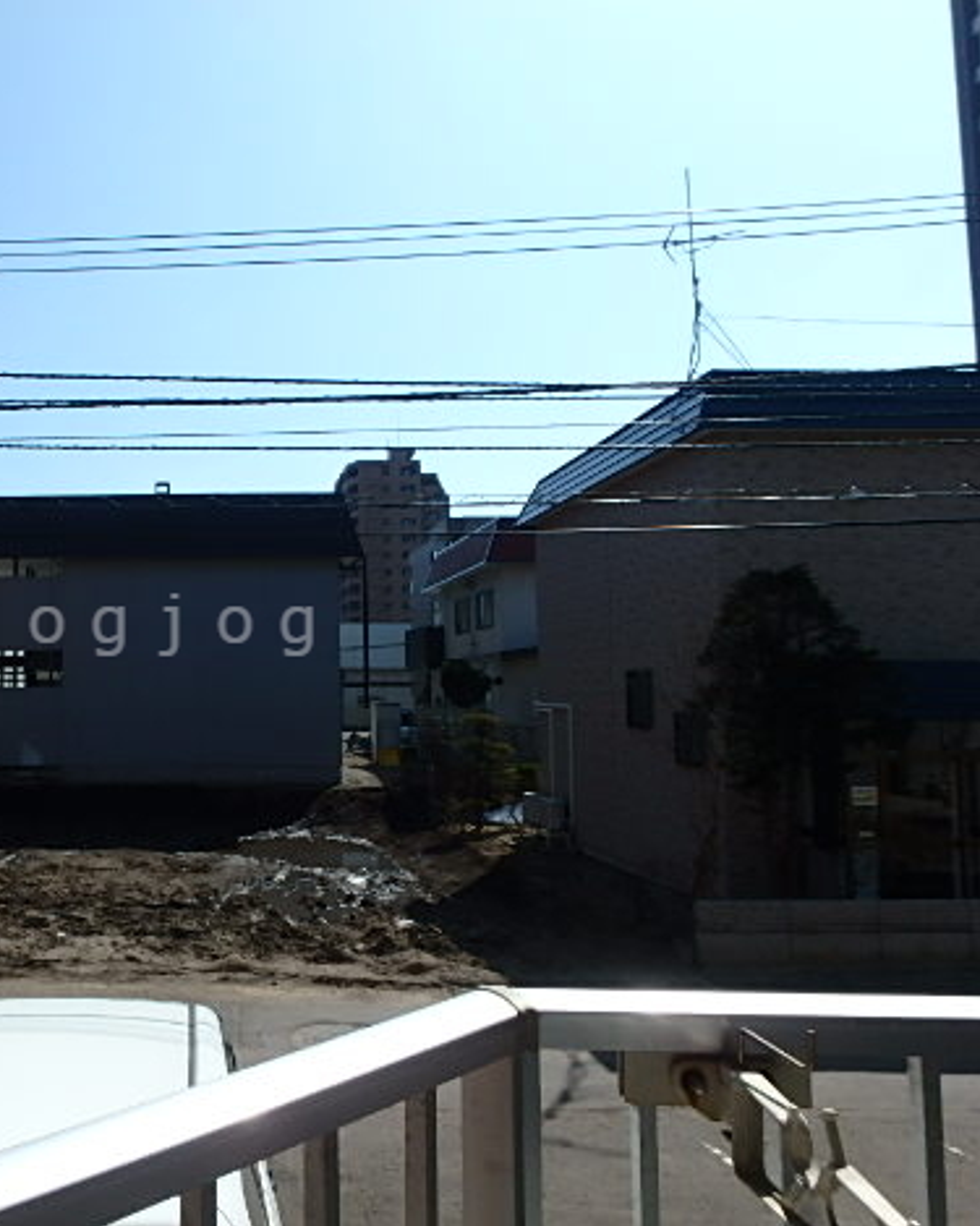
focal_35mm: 28
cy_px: 625
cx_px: 149
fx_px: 1015
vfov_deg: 62.2
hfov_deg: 47.6
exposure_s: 1/640
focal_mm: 3.7
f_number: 6
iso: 125
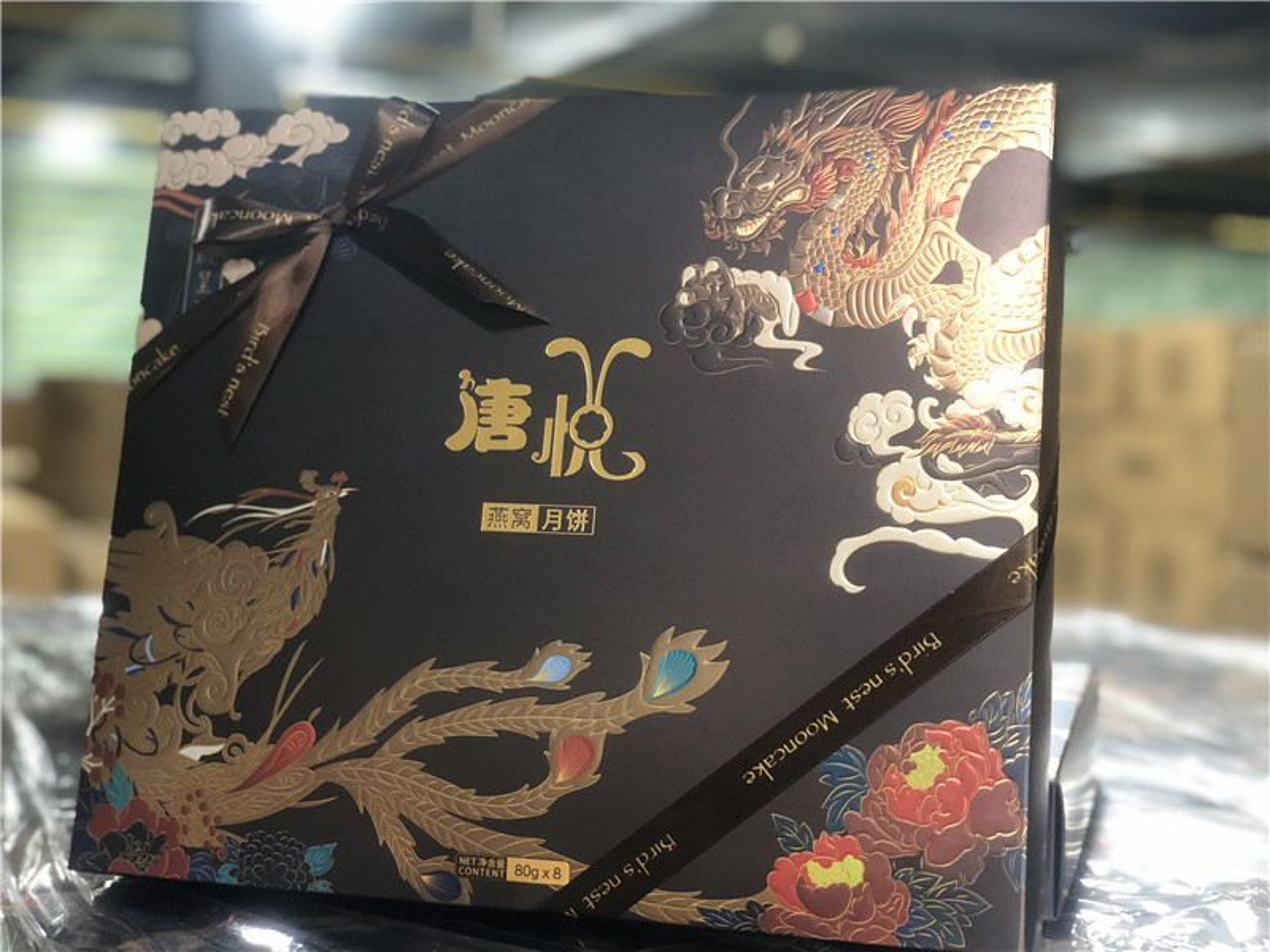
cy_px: 476
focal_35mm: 52
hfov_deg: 36.8
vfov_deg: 28.0
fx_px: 1908
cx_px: 635
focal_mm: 6
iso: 160
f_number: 2.4
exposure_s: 1/10
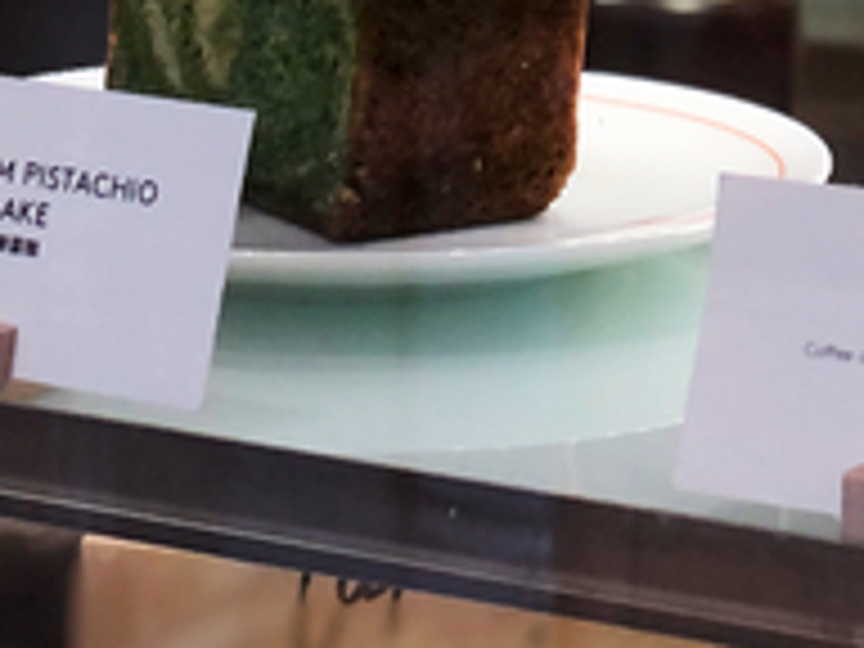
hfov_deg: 8.3
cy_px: 860
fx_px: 5940
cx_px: 230
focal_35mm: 238
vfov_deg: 6.2
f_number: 2.8
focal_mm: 6.6
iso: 32
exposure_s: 1/30
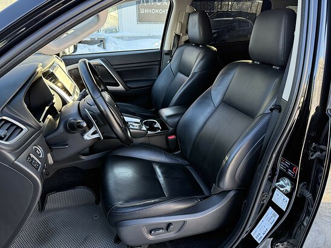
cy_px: 124
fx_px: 229
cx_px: 166
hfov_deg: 71.6
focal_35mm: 24
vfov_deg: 56.8
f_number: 1.78
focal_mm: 6.76
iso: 200
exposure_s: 1/221
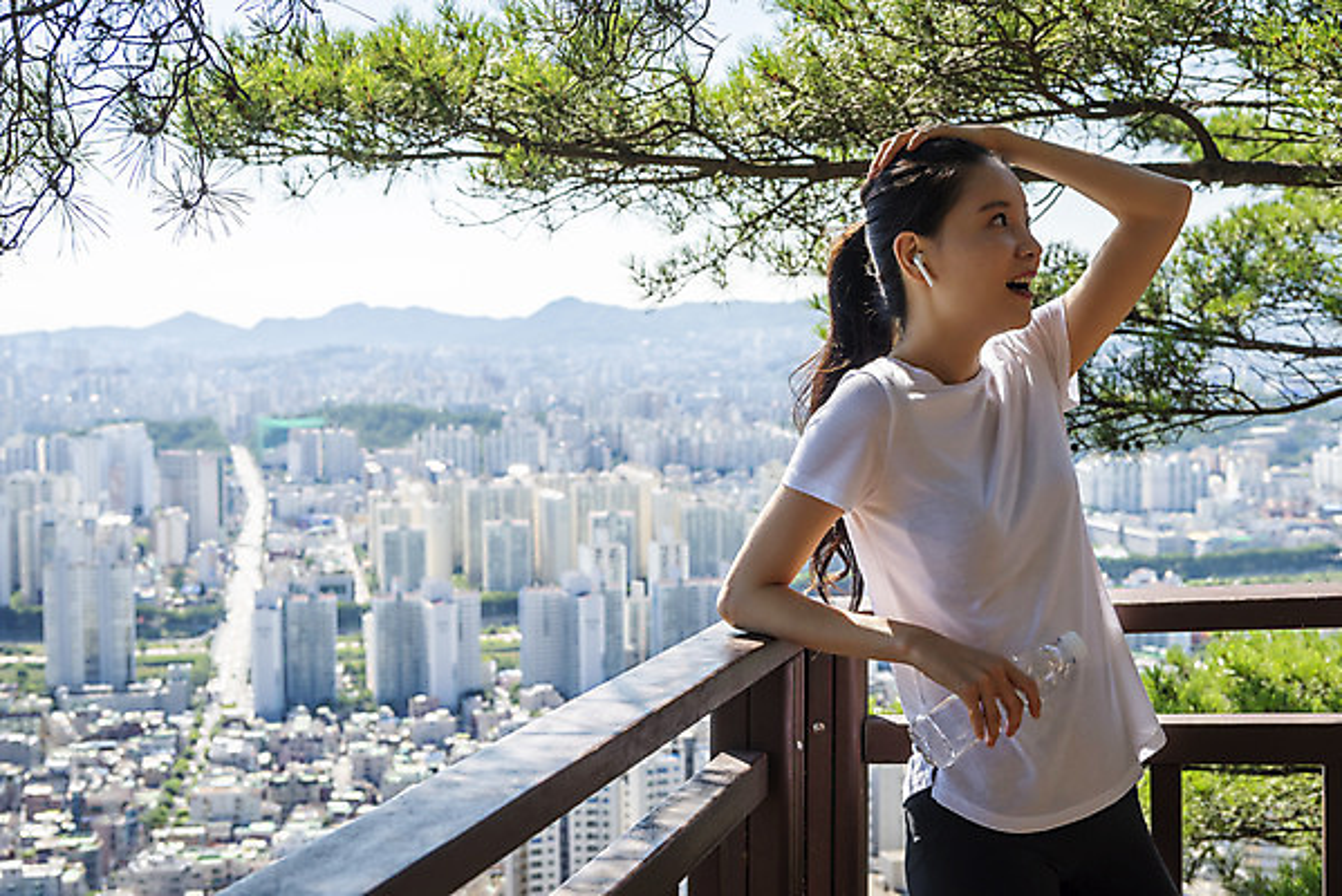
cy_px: 448
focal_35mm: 52
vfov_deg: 26.0
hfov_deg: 38.2
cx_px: 671
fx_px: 1939
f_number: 8
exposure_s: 1/400
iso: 250
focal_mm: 52
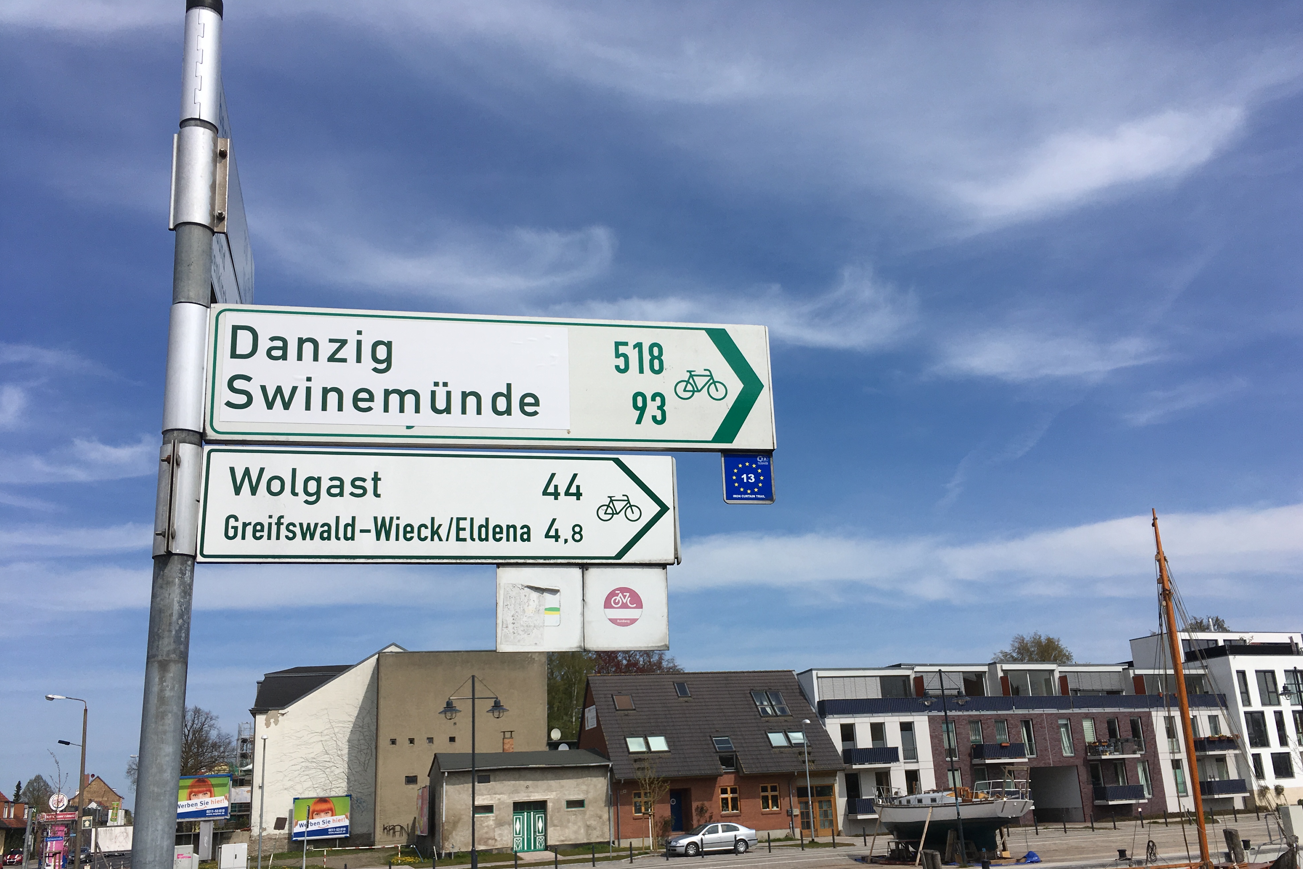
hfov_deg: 60.3
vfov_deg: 42.2
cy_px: 495
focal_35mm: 31
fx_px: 1122
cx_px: 666
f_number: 2.2
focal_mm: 4.15
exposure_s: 1/3846
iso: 25
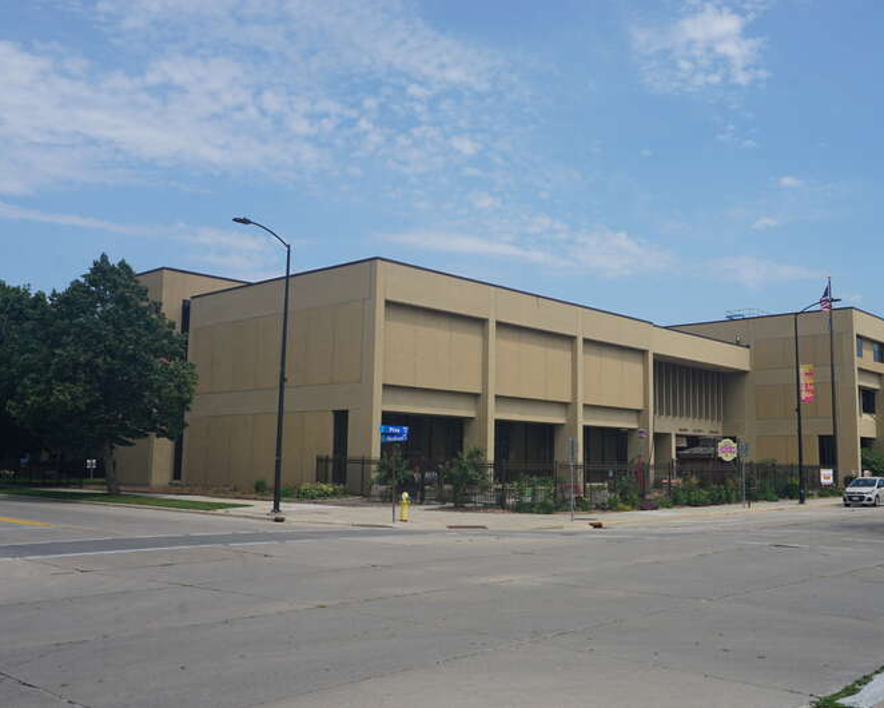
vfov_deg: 43.4
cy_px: 355
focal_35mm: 34
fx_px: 890
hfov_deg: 52.6
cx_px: 510
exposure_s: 1/160
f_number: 11
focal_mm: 20
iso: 100
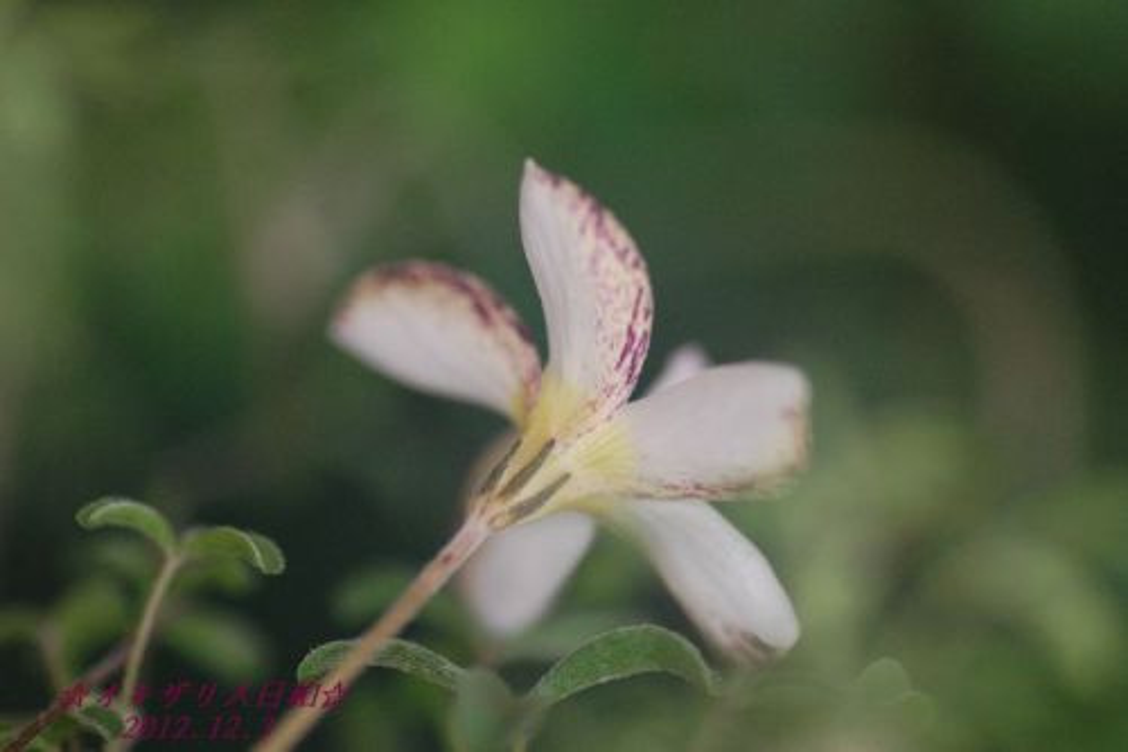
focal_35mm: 135
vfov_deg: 10.2
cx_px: 564
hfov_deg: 15.2
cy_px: 376
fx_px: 4228
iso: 640
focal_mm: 90
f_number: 4.5
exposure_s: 1/125
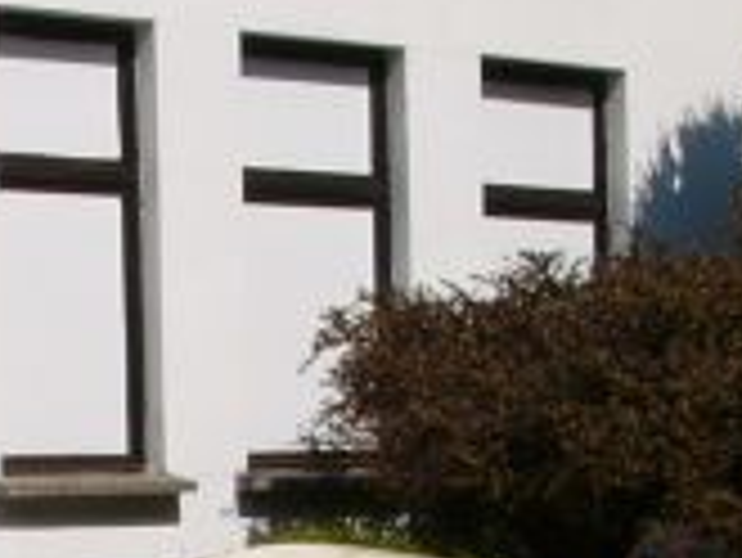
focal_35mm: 164
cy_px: 659
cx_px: -175
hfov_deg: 11.8
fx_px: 3518
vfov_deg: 9.0
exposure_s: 1/250
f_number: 8
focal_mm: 6
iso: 50
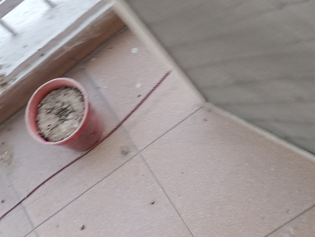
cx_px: 41
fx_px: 764
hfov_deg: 22.8
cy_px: 143
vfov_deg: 17.5
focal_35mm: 84
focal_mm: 3.37
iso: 133
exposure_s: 1/50
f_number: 2.2
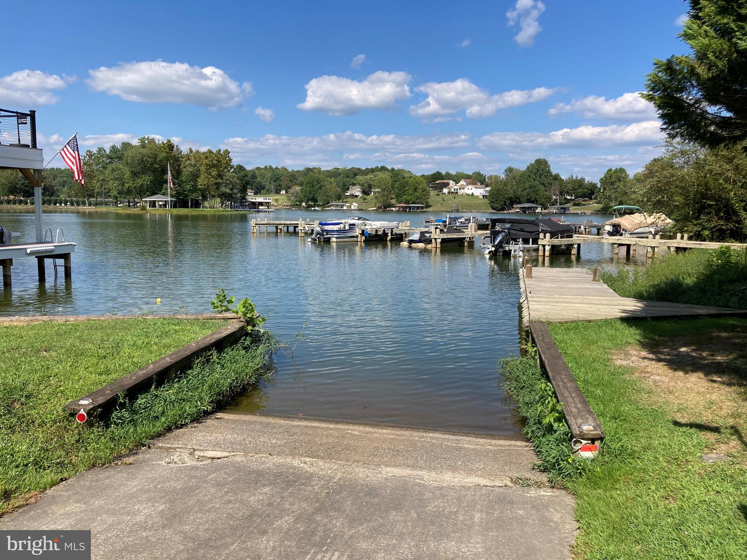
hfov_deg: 63.4
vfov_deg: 49.7
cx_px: 374
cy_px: 280
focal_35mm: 28
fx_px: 604
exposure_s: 1/2088
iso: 20
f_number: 1.8
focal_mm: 3.99
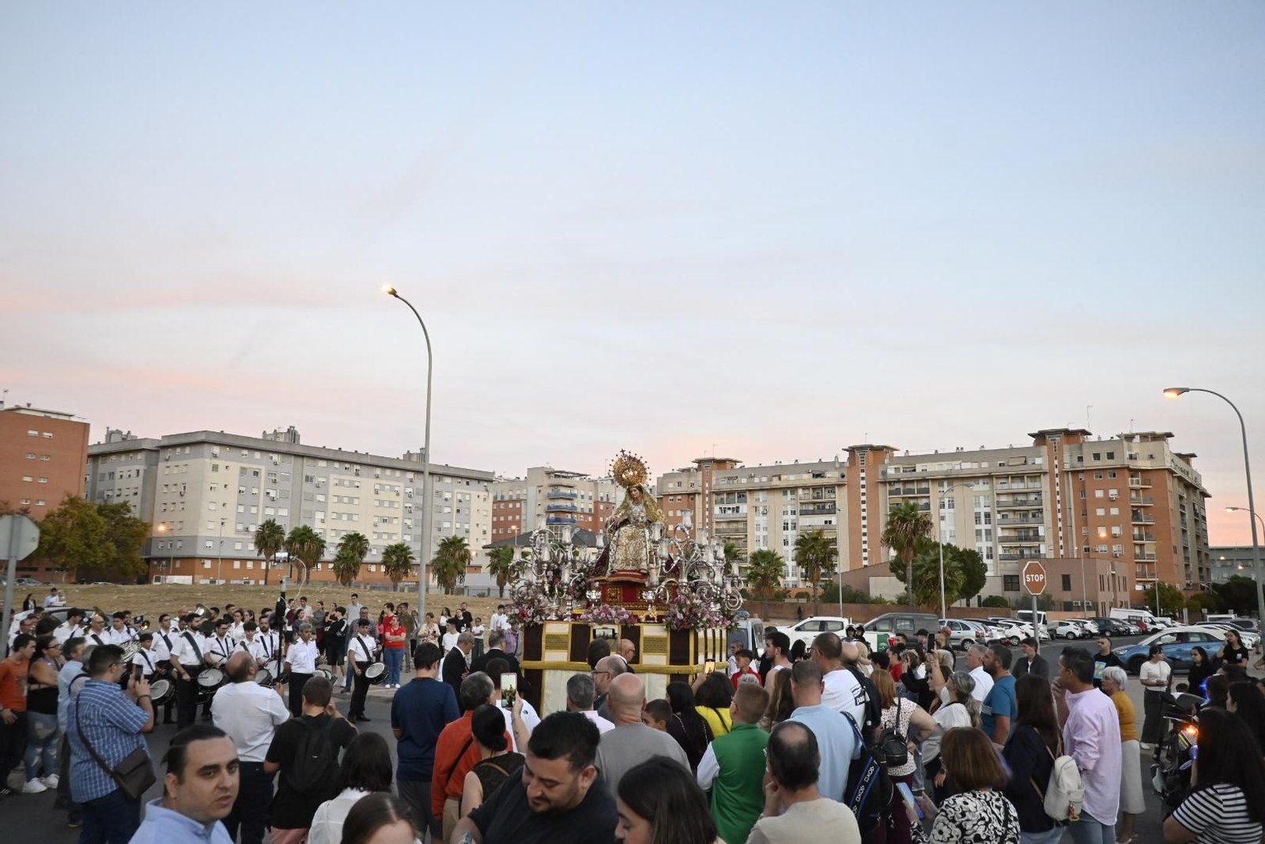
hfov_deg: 64.6
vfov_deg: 45.7
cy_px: 422
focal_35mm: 28
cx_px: 632
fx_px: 1001
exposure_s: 1/250
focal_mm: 19
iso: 2500
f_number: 5
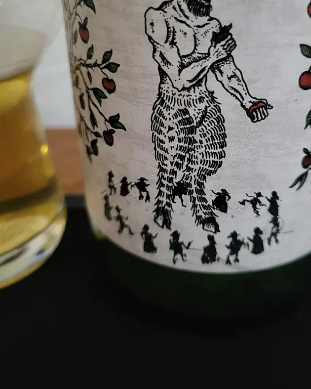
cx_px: 188
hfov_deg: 44.3
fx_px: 380
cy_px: 143
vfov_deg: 53.5
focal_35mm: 33
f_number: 1.8
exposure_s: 1/25
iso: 1000
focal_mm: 5.4
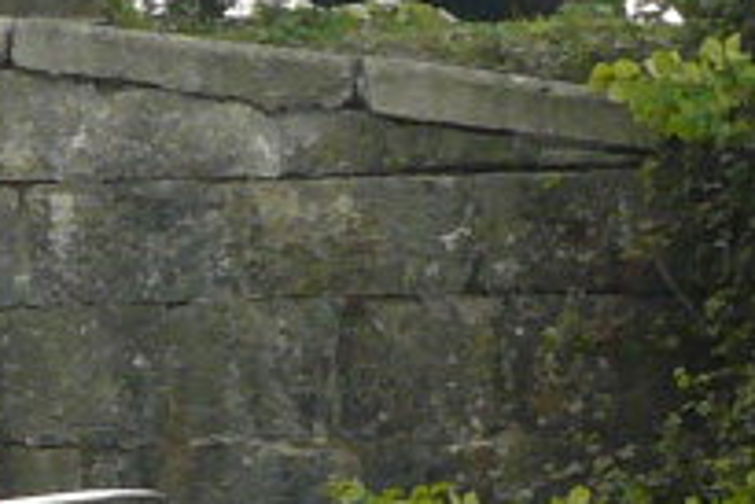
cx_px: -114
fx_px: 4764
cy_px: 541
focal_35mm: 227
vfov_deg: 6.0
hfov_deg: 9.0
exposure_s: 1/200
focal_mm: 4.6
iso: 100
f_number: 2.8
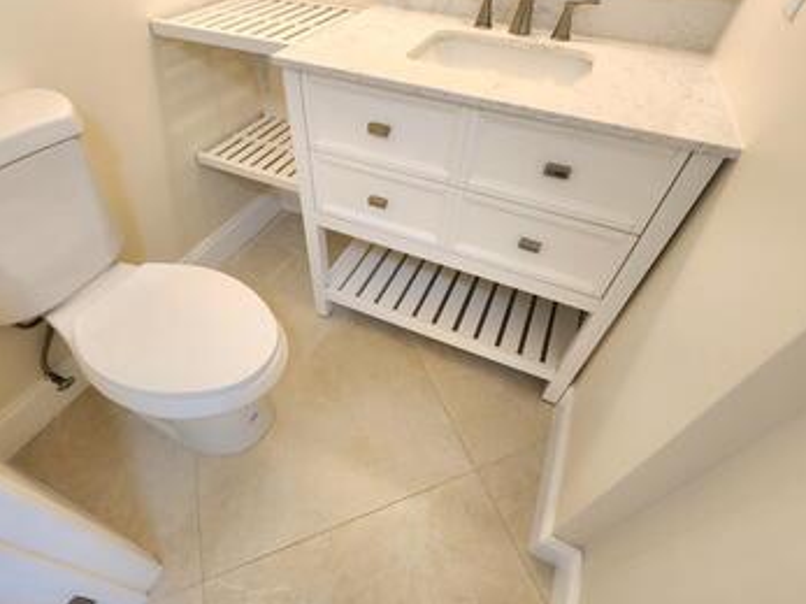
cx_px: 388
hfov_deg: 98.1
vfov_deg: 81.6
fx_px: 349
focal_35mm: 15
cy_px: 286
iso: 125
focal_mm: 2.2
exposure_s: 1/60.2
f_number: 2.2
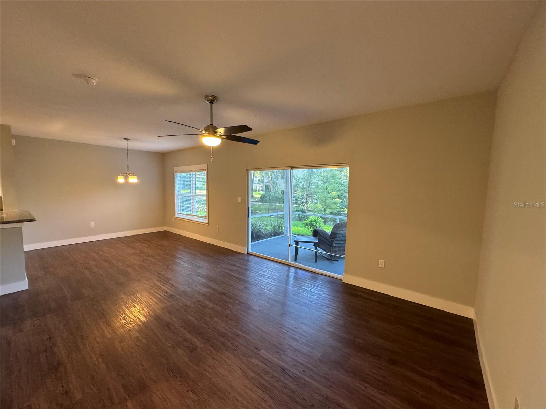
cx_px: 273
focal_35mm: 14
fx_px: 221
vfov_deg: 85.7
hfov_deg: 102.1
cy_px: 204
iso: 320
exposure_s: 1/60
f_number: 2.2
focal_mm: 2.22
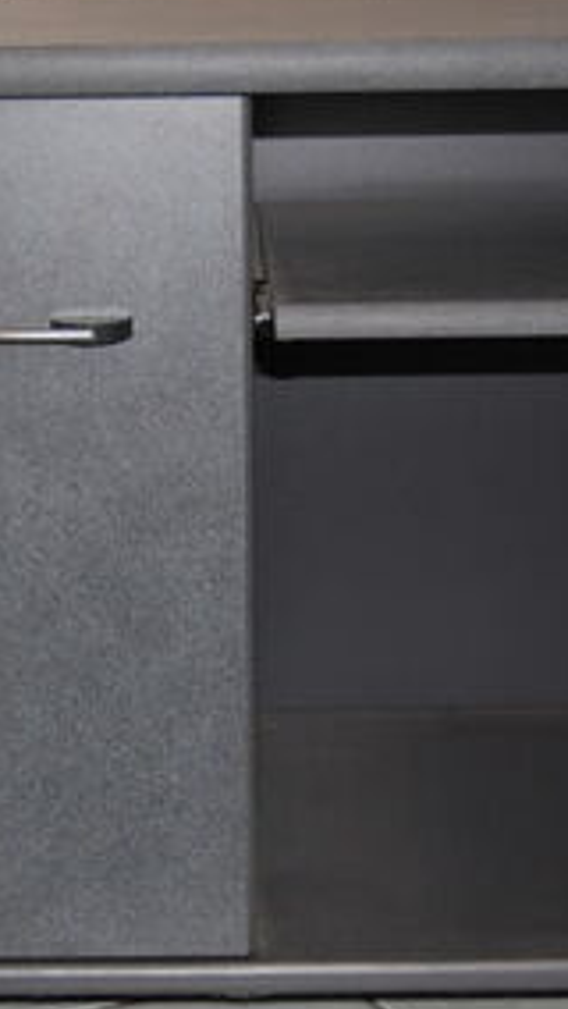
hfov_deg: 13.0
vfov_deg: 22.9
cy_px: 513
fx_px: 2484
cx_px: 135
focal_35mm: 93
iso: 400
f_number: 4.8
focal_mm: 35
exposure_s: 1/60
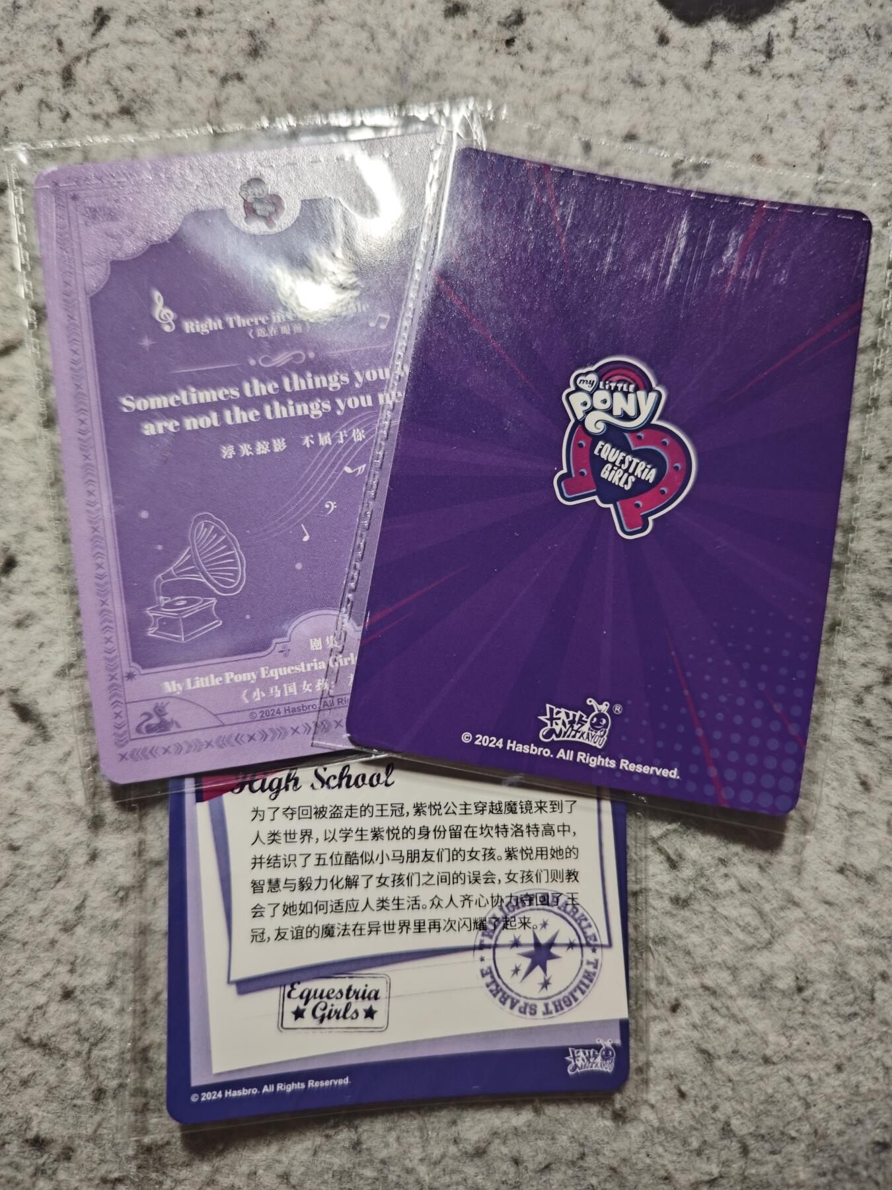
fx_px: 790
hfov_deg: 58.9
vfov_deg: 73.9
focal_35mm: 23
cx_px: 446
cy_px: 595
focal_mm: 6.55
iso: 640
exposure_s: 1/50.2
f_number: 1.6
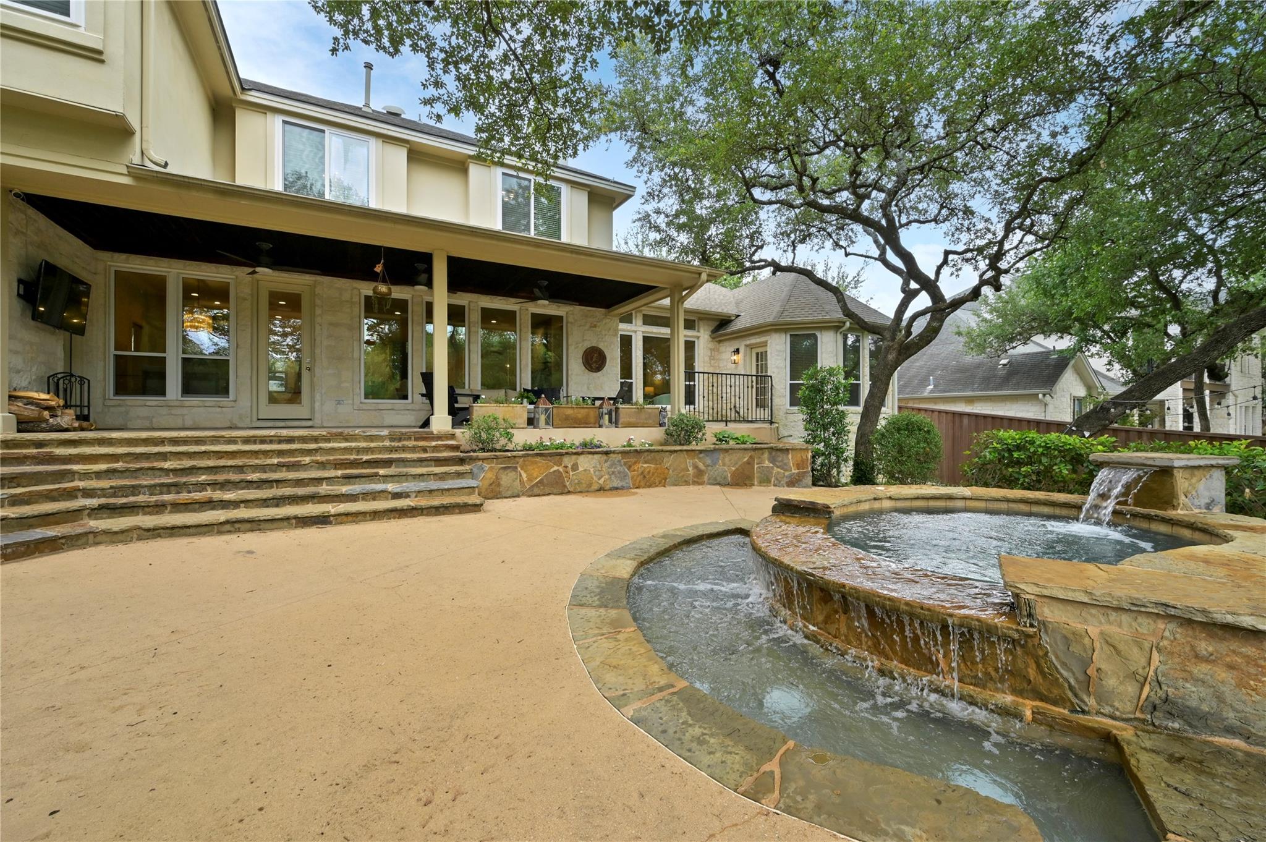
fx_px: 492
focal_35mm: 14
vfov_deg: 81.1
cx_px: 633
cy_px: 421
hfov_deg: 104.3
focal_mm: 14
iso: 800
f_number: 8
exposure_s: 1/640
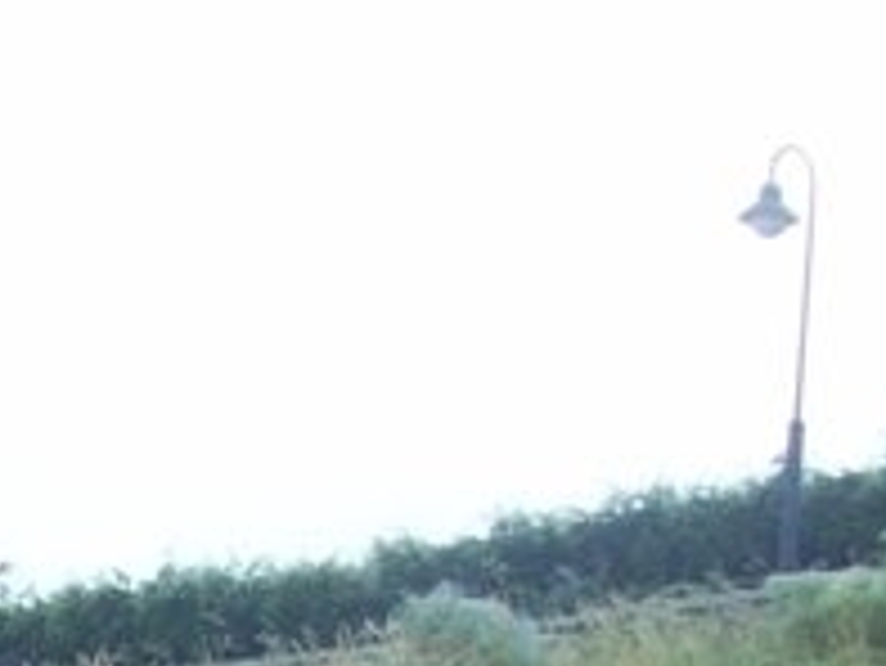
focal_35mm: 138
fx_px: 3534
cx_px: -459
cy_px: 1228
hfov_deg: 13.4
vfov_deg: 10.1
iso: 64
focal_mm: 5.7
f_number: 2.8
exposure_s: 1/174
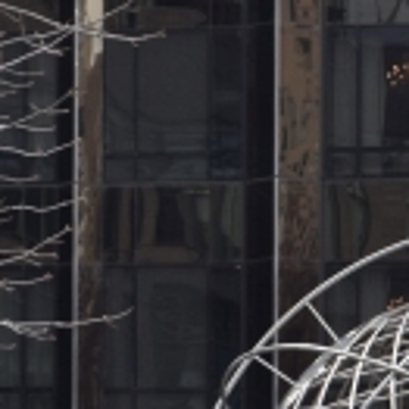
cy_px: 509
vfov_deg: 3.4
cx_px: 400
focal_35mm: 519
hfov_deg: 3.4
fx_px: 6938
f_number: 8
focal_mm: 52
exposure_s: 1/250
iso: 400
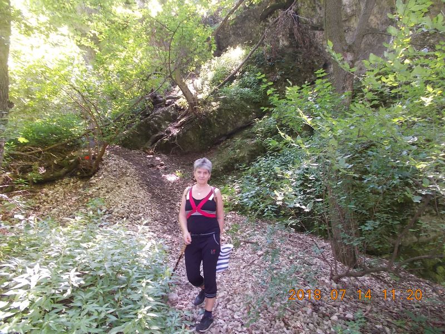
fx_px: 334
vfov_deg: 53.1
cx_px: 222
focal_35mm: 26
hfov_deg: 67.3
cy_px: 167
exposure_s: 1/30
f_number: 3.2
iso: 280
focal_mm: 4.6
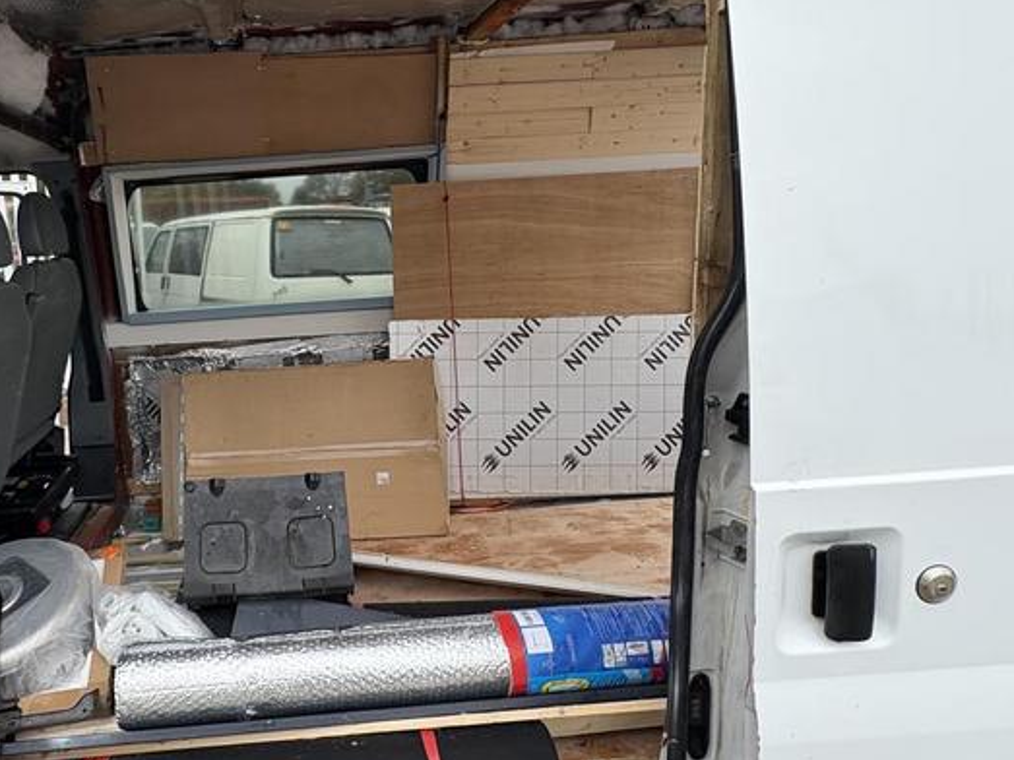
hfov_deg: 68.6
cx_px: 301
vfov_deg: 56.8
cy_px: 366
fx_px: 703
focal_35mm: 24
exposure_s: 1/127
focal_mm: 2.22
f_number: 2.2
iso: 100
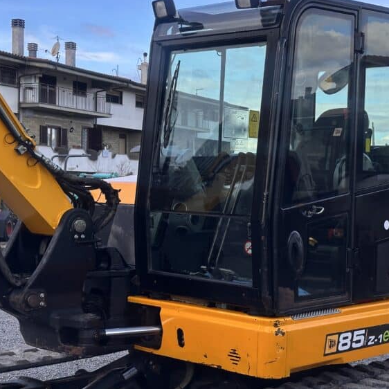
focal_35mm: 68
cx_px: 270
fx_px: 865
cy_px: 160
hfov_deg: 25.2
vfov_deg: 25.3
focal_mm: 6.86
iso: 64
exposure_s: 1/1453
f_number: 1.78
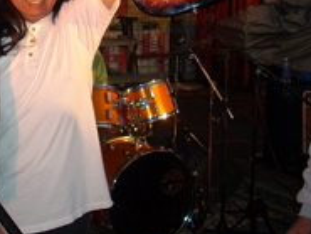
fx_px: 719
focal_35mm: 80
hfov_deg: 24.0
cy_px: 22
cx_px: 59
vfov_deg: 18.2
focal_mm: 6.2
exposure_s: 1/30
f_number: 2.8
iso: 100
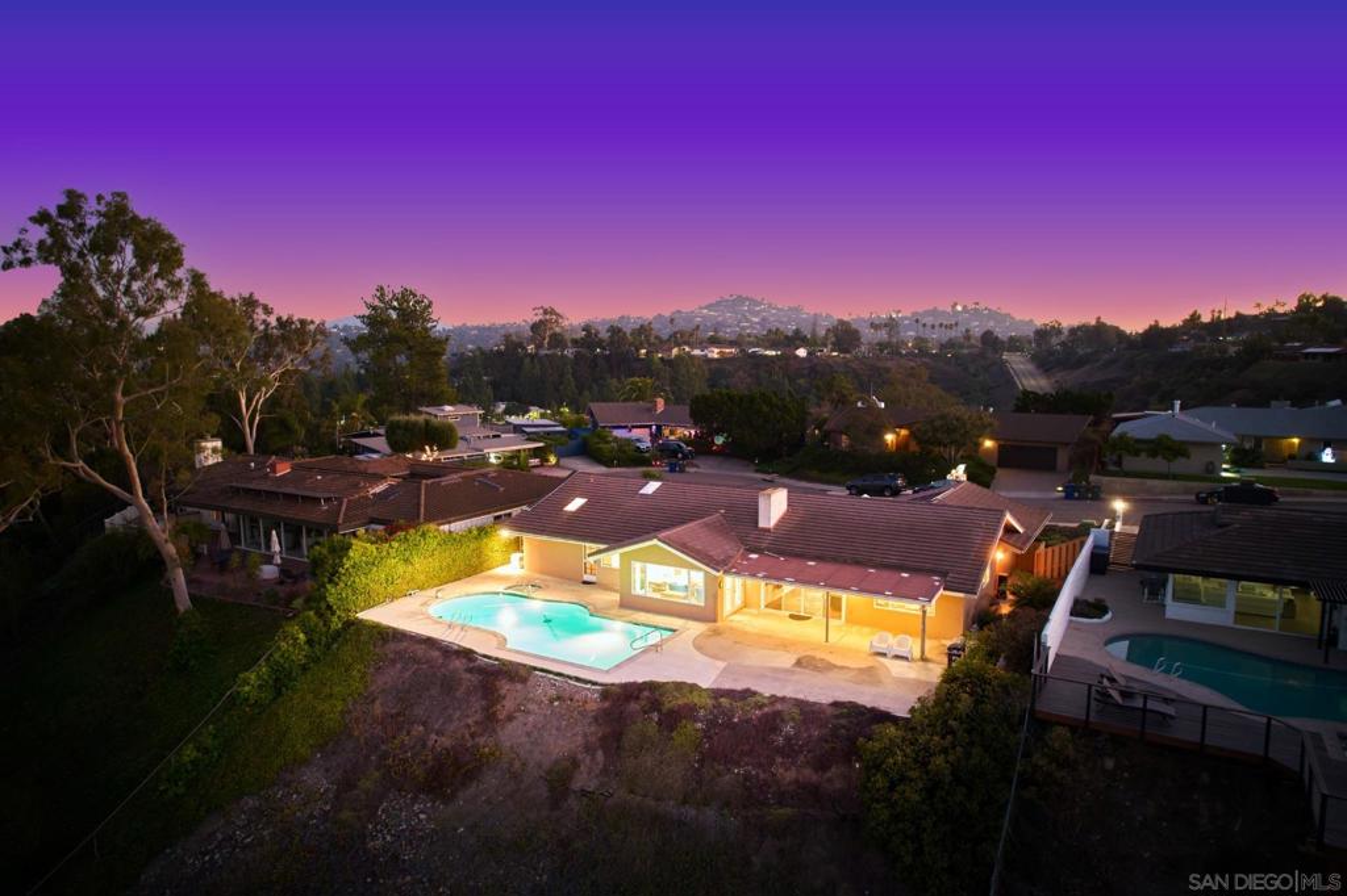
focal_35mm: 22
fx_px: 823
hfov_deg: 78.6
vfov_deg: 57.2
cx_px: 674
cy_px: 448
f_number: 2.8
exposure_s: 1/8
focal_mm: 8.38
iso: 800
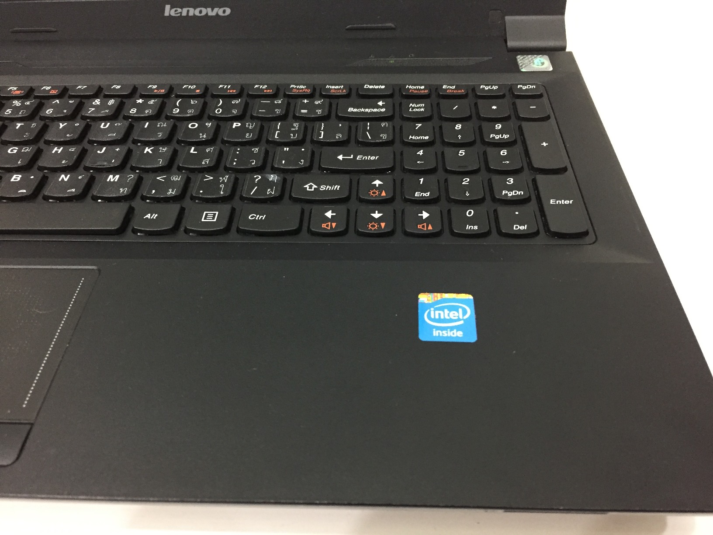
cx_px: 356
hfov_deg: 61.7
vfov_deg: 48.2
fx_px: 597
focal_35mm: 29
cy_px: 268
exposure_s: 1/20
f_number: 2.2
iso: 250
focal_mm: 4.15
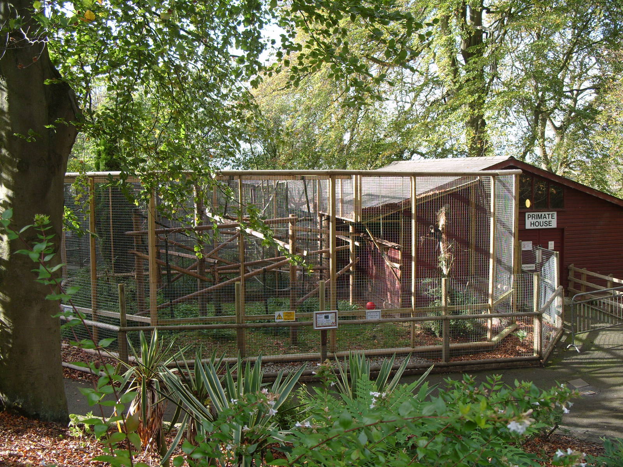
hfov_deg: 52.6
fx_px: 630
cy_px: 234
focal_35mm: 35
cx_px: 312
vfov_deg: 40.7
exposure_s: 1/180
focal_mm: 7.8
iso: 80
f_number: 2.8
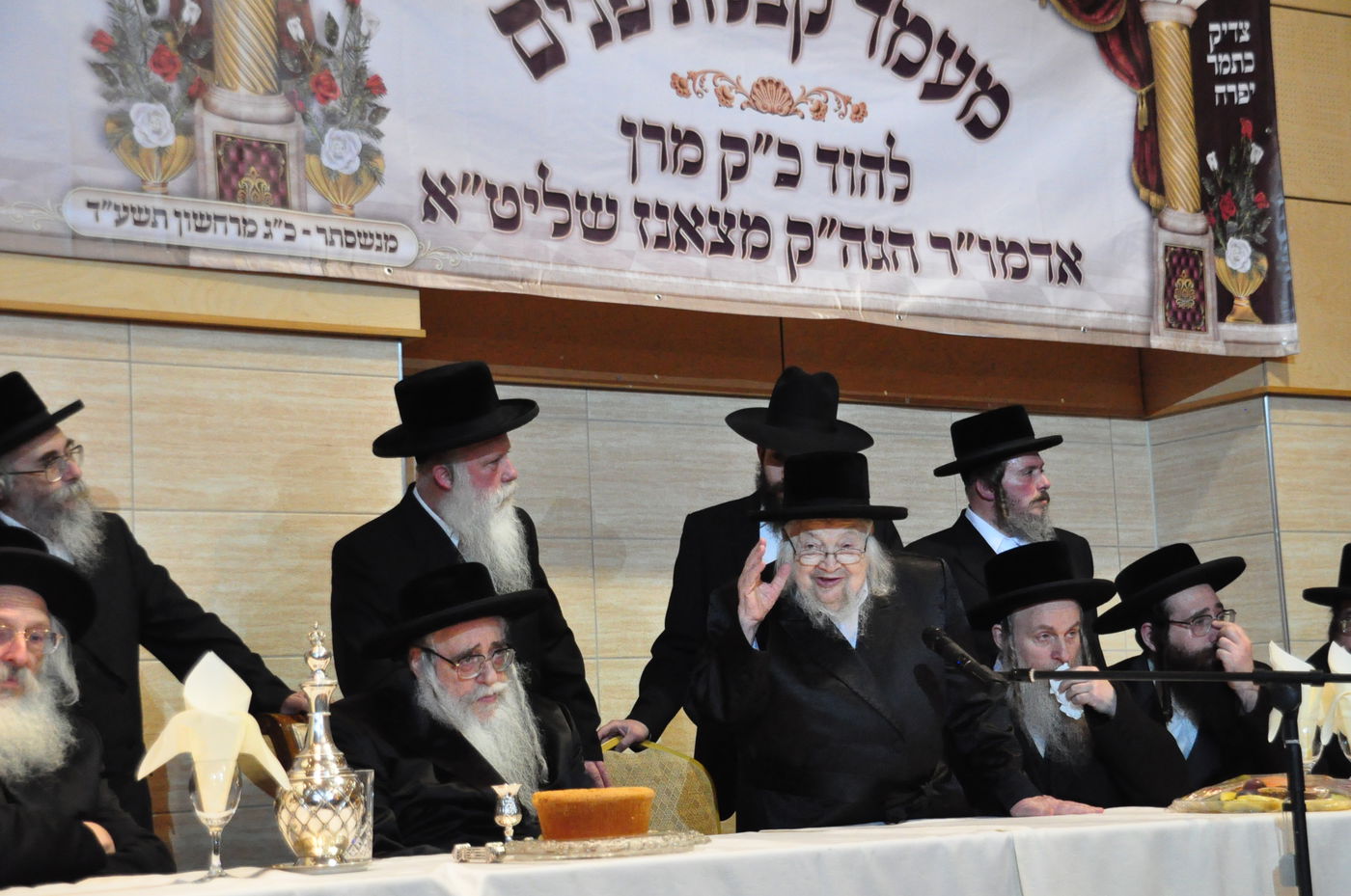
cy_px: 448
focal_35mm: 60
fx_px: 2248
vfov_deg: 22.6
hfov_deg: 33.4
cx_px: 676
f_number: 4.8
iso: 3200
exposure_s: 1/125
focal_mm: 40
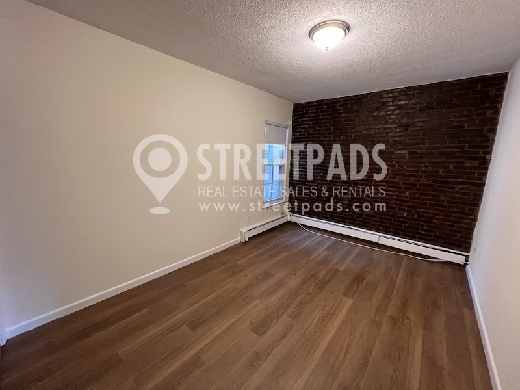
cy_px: 195
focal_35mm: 13
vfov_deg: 89.9
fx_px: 195
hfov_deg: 106.2
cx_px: 260
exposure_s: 1/60
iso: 500
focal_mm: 1.57
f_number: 1.8
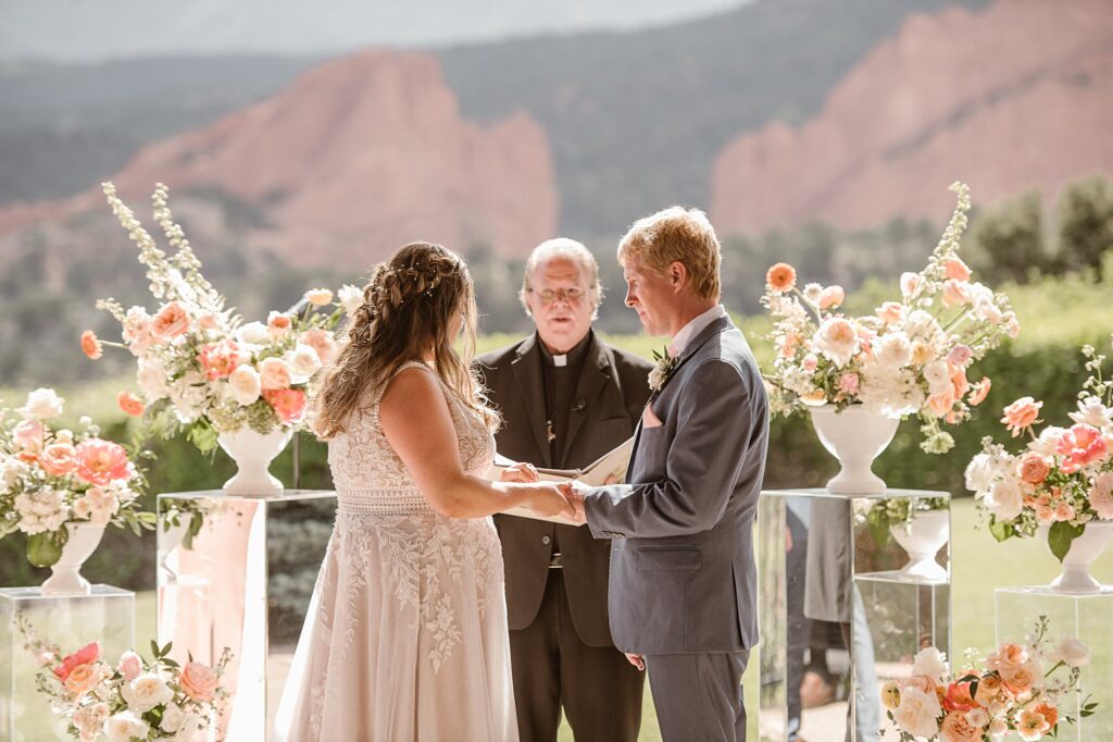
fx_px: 3770
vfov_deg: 11.2
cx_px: 556
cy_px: 371
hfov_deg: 16.8
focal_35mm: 122
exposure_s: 1/1600
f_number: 2.8
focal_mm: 122
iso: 500
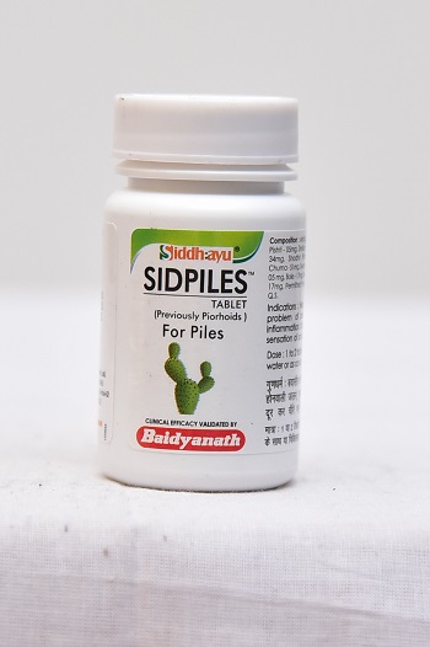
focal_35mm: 98
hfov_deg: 13.9
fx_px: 1758
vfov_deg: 20.8
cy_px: 324
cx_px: 215
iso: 1600
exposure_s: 1/125
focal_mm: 98
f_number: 4.5
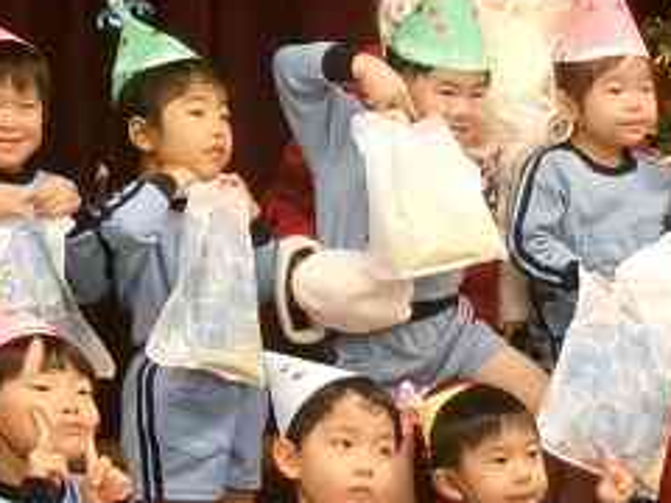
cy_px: 225
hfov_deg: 11.9
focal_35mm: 165
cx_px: 50
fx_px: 3198
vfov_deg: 9.0
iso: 584
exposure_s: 1/60
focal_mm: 6.4
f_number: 4.5
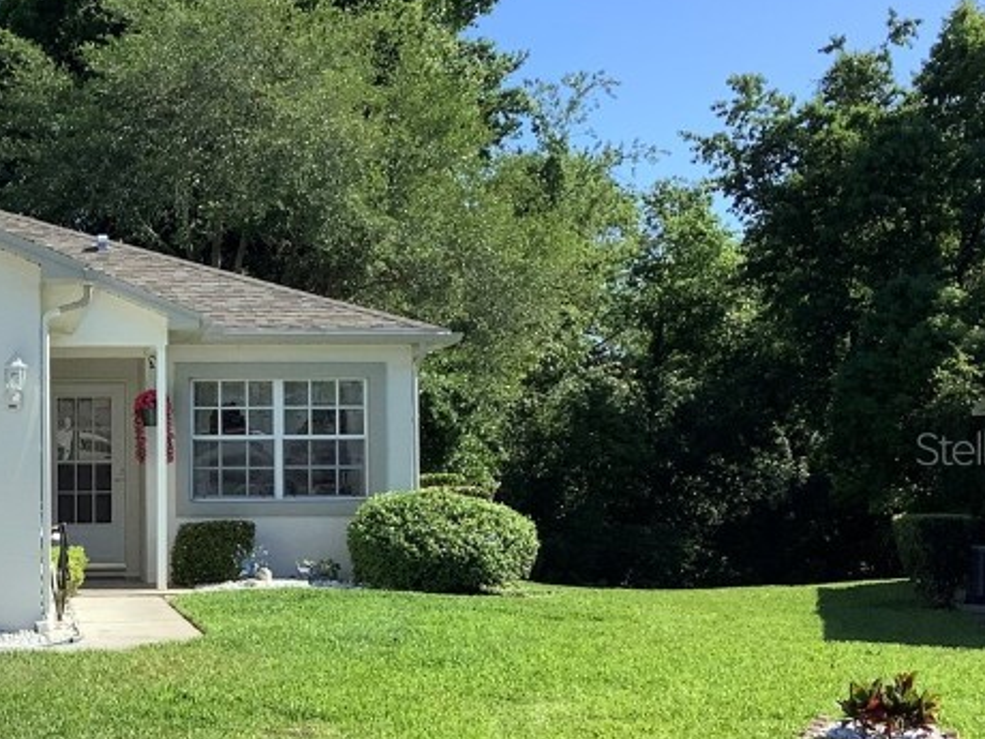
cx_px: 21
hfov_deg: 26.8
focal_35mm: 69
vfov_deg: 21.3
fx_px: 1963
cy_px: 448
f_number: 2.4
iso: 25
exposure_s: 1/1235
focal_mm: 3.3
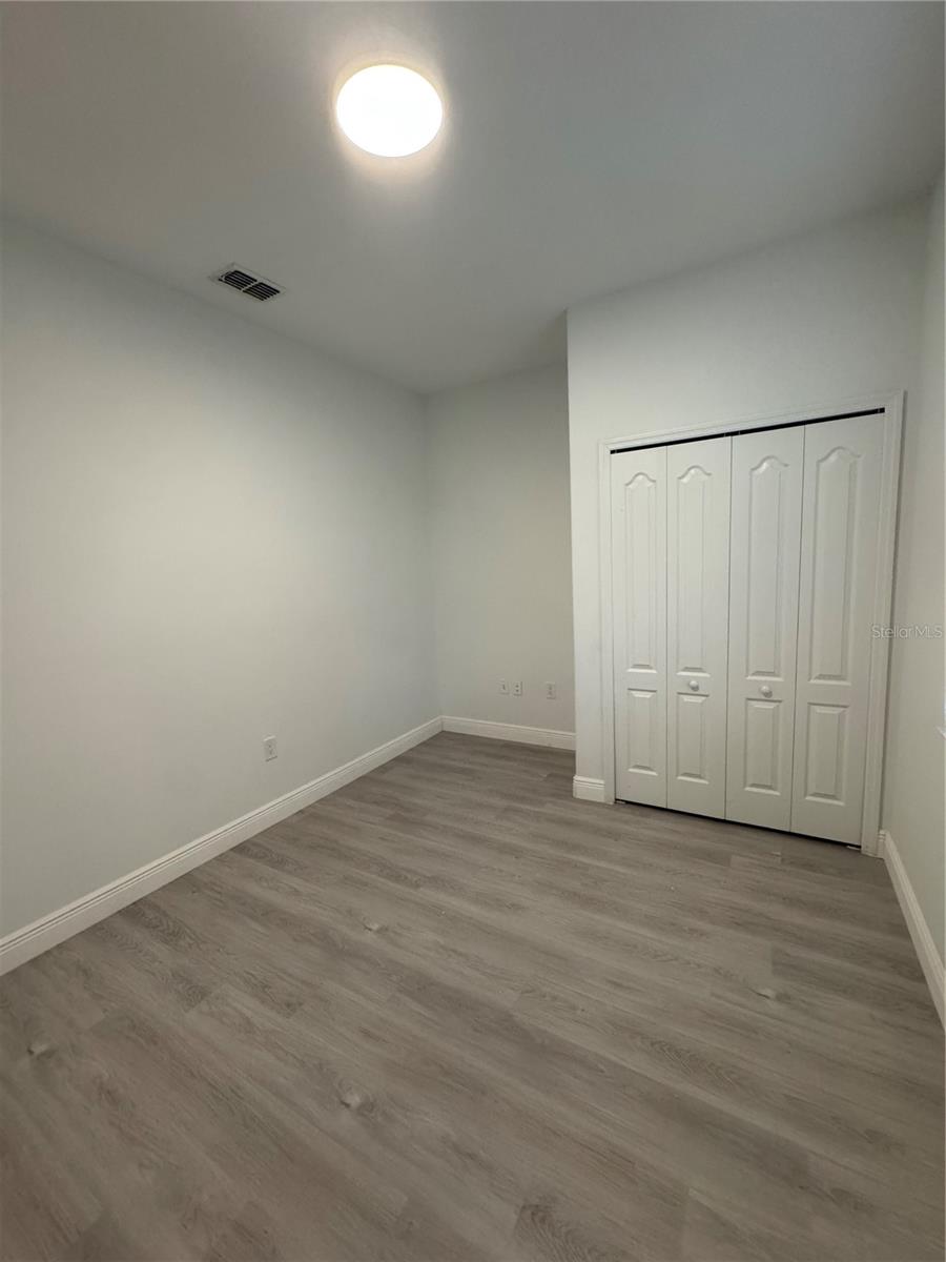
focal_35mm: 14
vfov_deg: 102.1
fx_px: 510
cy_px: 631
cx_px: 473
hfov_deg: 85.7
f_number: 2.2
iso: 320
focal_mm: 2.22
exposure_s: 1/120
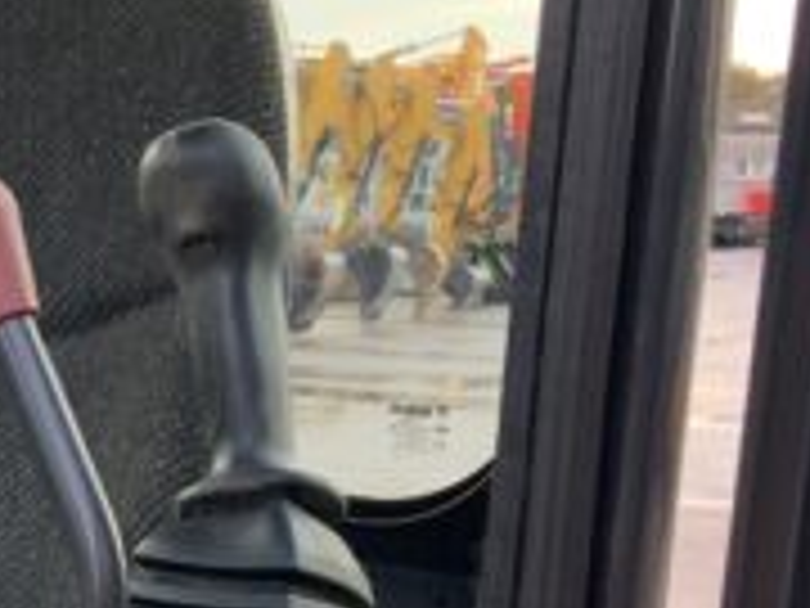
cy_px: 644
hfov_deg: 18.3
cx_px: -108
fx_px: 2410
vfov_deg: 14.1
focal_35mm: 103
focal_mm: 3
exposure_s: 1/122
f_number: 1.8
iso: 50
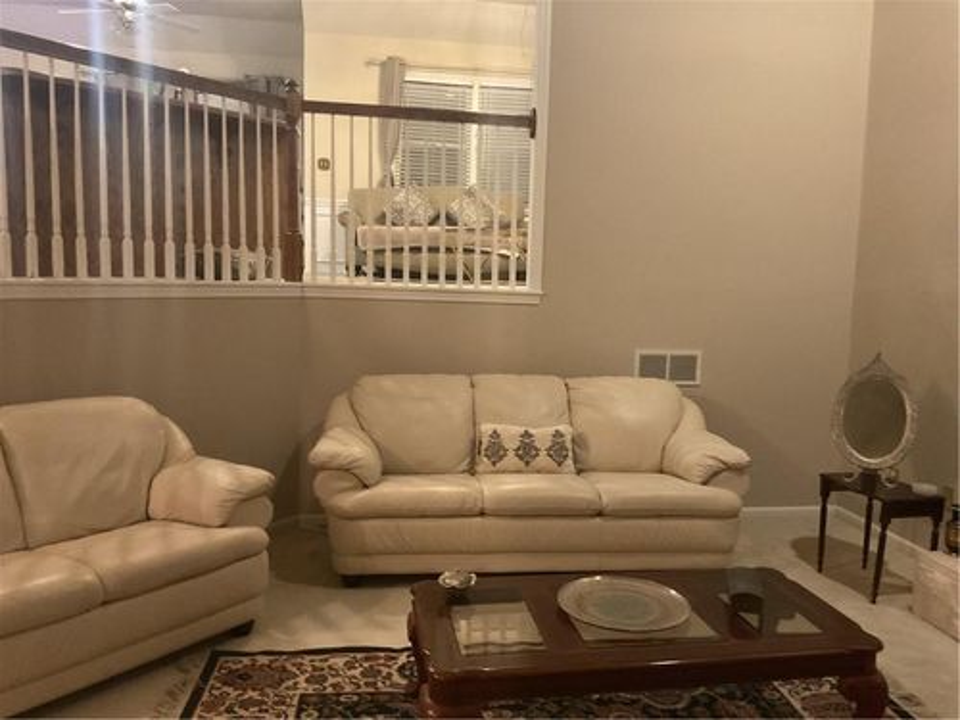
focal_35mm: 29
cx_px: 480
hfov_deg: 61.7
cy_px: 360
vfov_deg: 48.2
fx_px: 804
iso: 500
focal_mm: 3
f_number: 1.8
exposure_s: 1/30
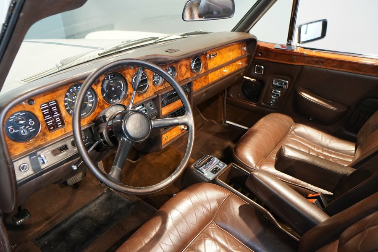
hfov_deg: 67.4
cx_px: 189
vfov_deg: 47.9
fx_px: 283
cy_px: 126
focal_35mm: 27
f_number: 4
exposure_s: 1/25
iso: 2000
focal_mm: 18
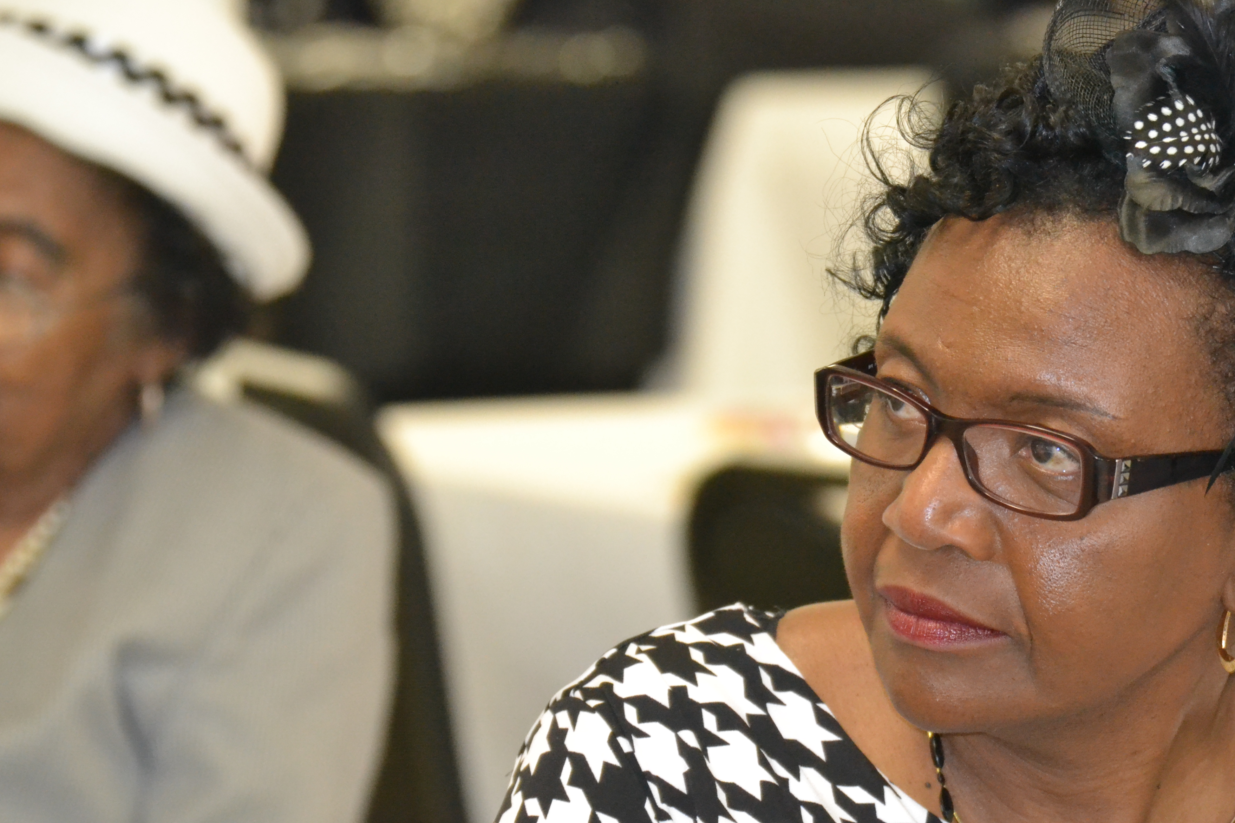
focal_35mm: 364
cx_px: 731
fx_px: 12474
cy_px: 490
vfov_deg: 3.8
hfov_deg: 5.7
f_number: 5
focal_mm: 185
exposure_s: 1/60
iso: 3200
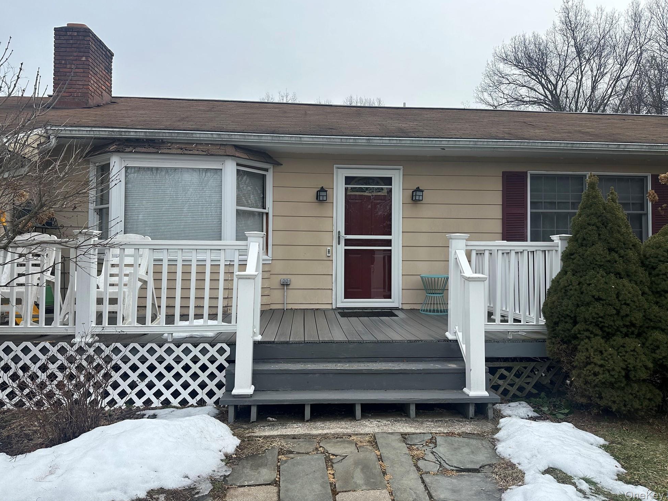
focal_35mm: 25
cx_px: 346
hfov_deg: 69.4
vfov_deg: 54.9
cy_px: 242
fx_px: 482
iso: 80
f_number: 1.78
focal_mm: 6.86
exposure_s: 1/2299
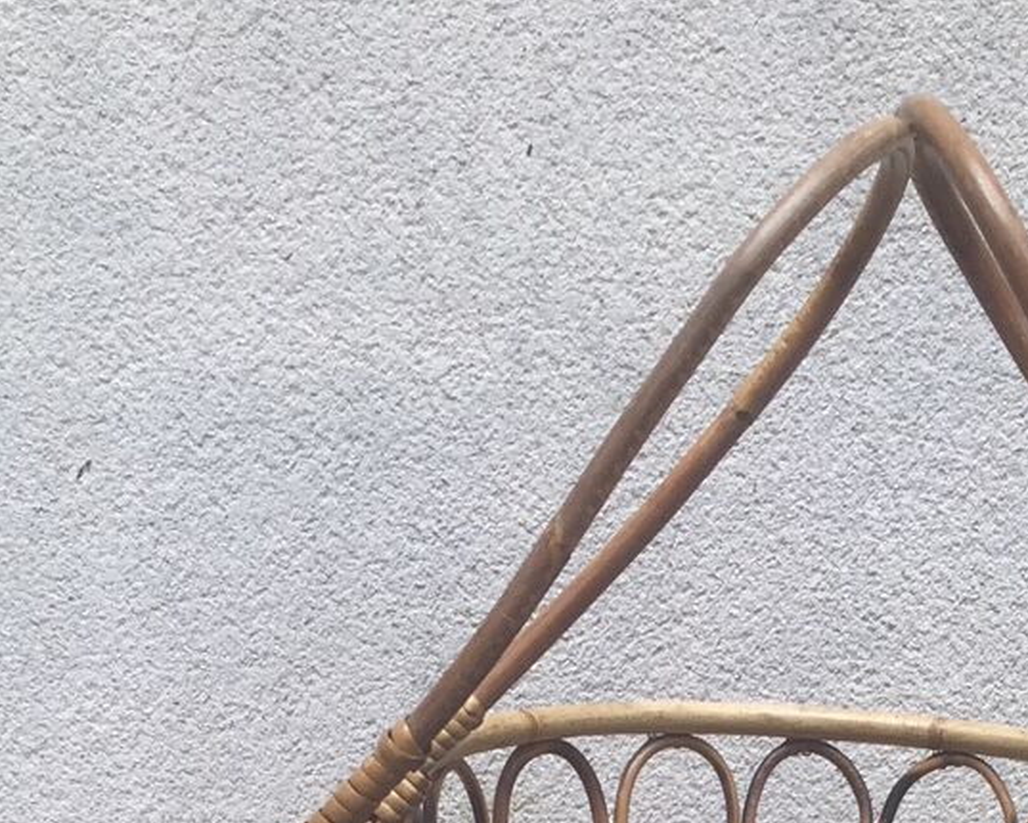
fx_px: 2617
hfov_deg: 22.1
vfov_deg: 15.3
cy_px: 1516
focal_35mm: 86
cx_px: 741
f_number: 2.2
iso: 32
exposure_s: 1/100
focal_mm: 4.15
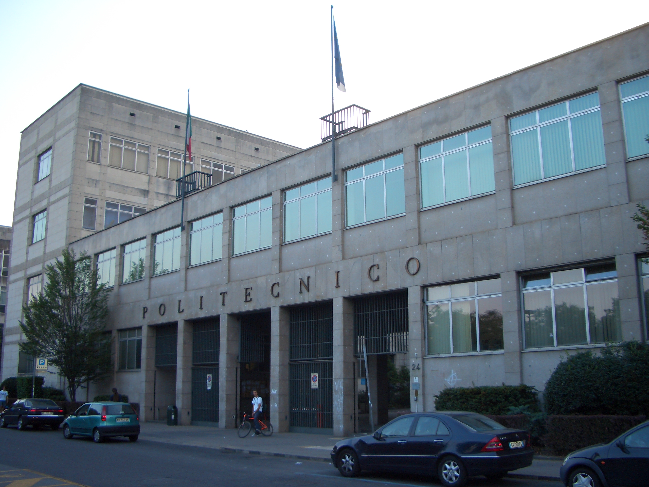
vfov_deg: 40.7
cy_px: 244
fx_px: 656
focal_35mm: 35
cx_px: 324
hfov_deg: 52.6
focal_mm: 5.8
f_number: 2.6
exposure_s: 1/125
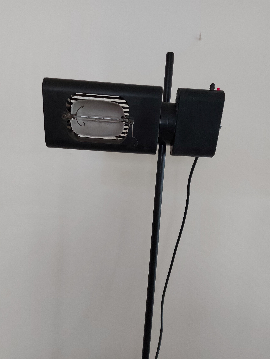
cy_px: 180
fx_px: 250
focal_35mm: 24
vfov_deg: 71.6
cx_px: 135
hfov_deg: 56.8
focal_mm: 5.23
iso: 500
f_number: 1.8
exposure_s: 1/60
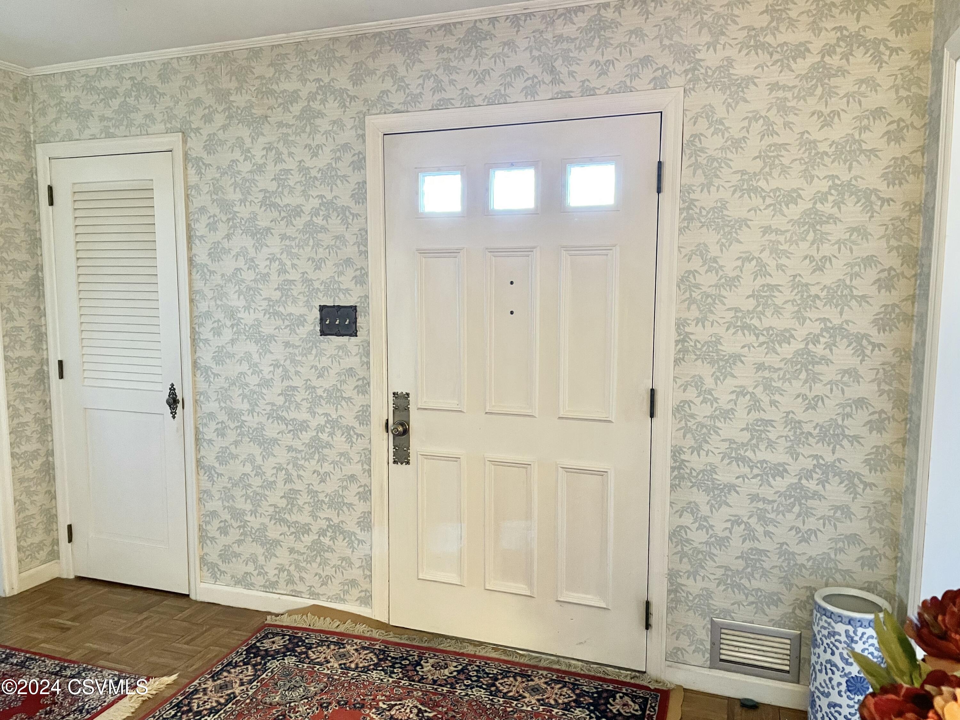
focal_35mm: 26
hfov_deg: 67.3
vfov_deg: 53.1
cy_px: 360
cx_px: 480
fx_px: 721
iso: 400
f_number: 1.6
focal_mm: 4.2
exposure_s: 1/40
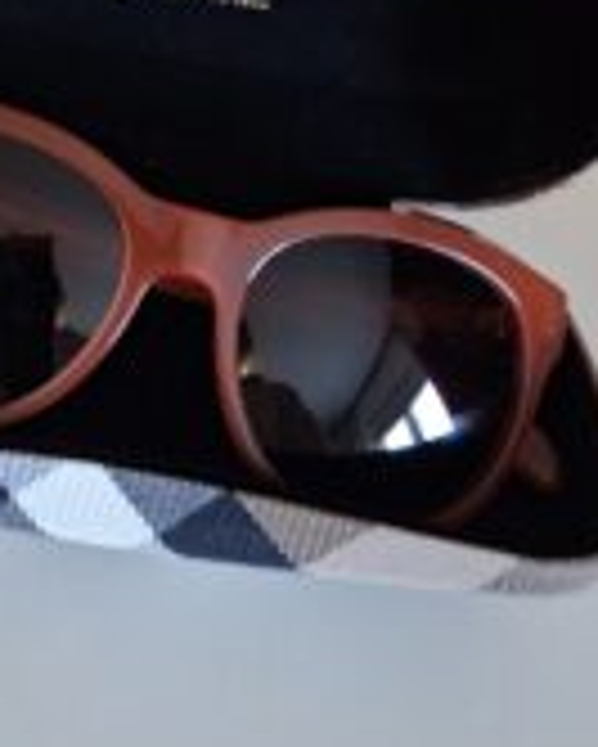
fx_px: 1194
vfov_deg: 32.7
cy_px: 50
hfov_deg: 27.6
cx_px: 130
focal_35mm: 54
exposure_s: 1/20
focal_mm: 5.54
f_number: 1.8
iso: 800
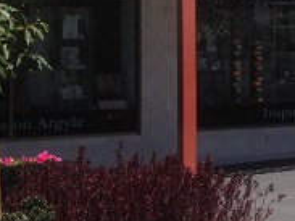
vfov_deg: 9.4
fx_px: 1329
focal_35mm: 156
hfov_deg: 11.9
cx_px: 488
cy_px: -16
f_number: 2.4
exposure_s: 1/2208
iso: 50
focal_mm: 4.28
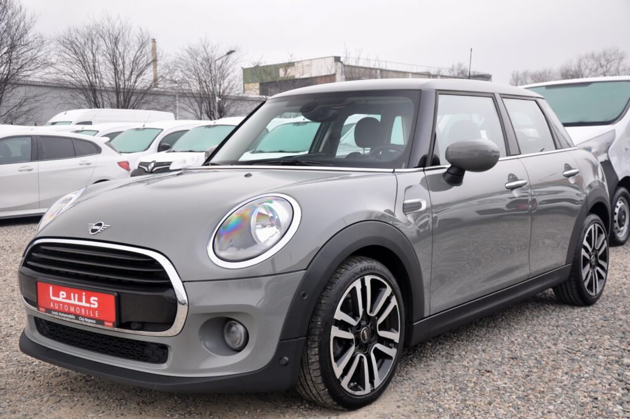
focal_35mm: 42
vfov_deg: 31.8
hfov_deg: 46.5
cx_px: 315
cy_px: 210
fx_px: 734
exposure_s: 1/125
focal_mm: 28
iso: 500
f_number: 5.6
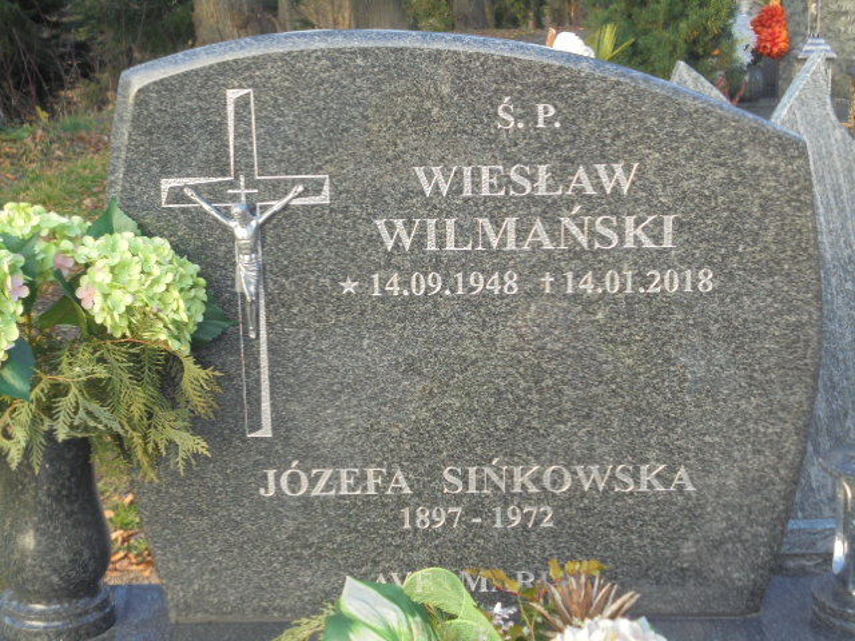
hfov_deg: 30.3
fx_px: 1581
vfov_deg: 22.9
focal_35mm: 64
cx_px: 428
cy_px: 320
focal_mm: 11.5
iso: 100
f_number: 5.6
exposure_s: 1/30
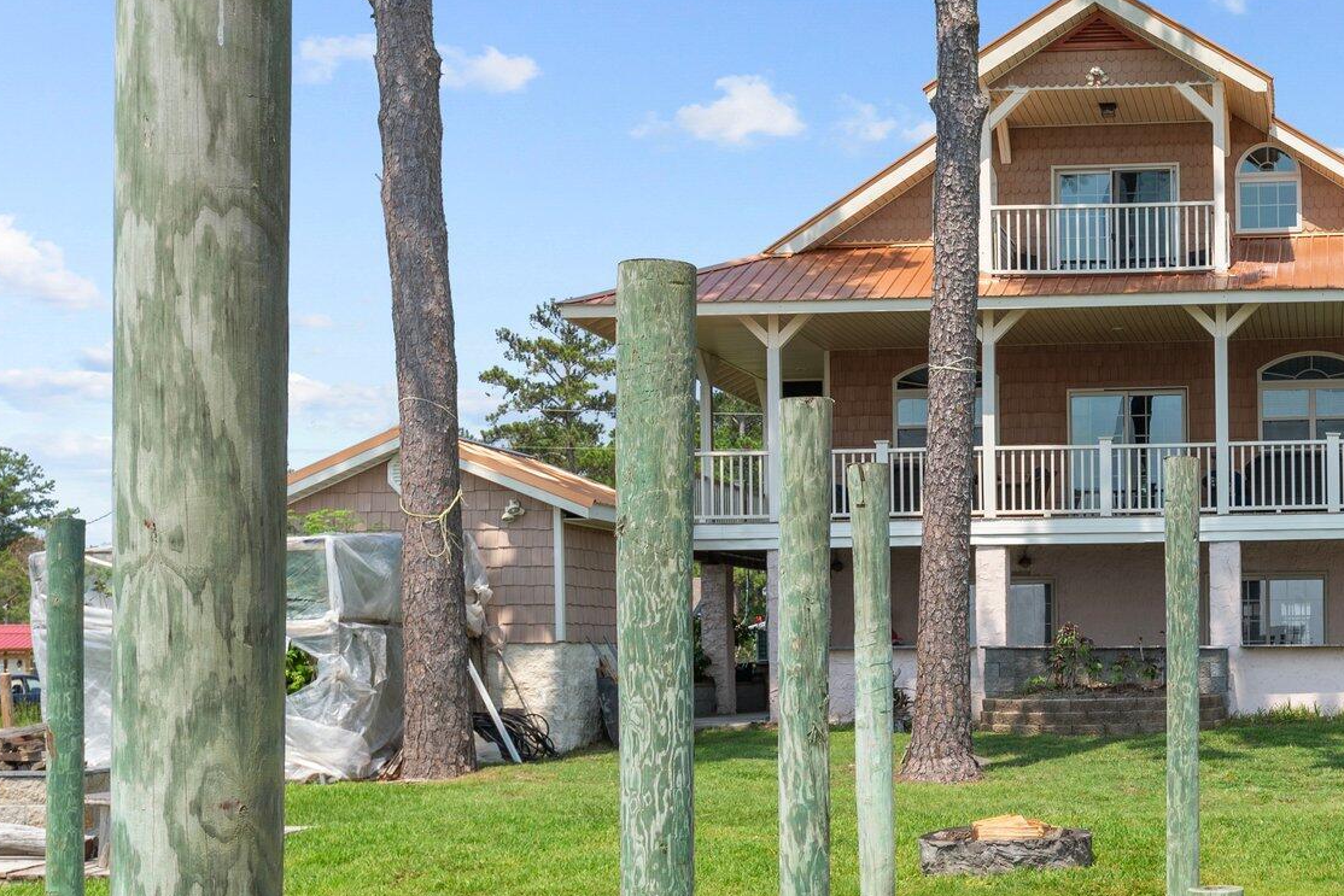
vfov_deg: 23.8
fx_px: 2128
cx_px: 1162
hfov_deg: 33.5
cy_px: 432
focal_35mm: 57
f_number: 8
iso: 250
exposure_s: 1/640
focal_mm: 31
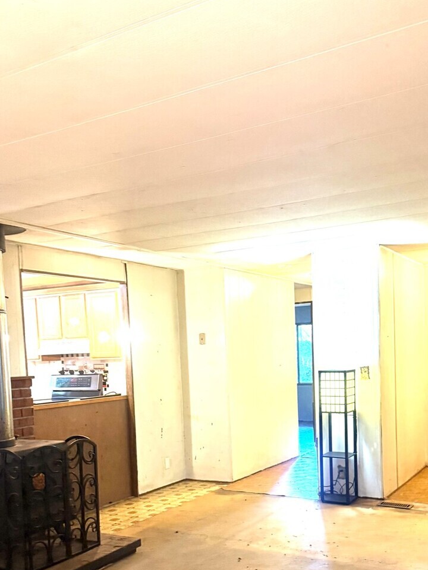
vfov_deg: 50.2
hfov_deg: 39.5
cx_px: 254
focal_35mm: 36
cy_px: 392
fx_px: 593
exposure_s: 1/60
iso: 500
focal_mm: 6.76
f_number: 1.78
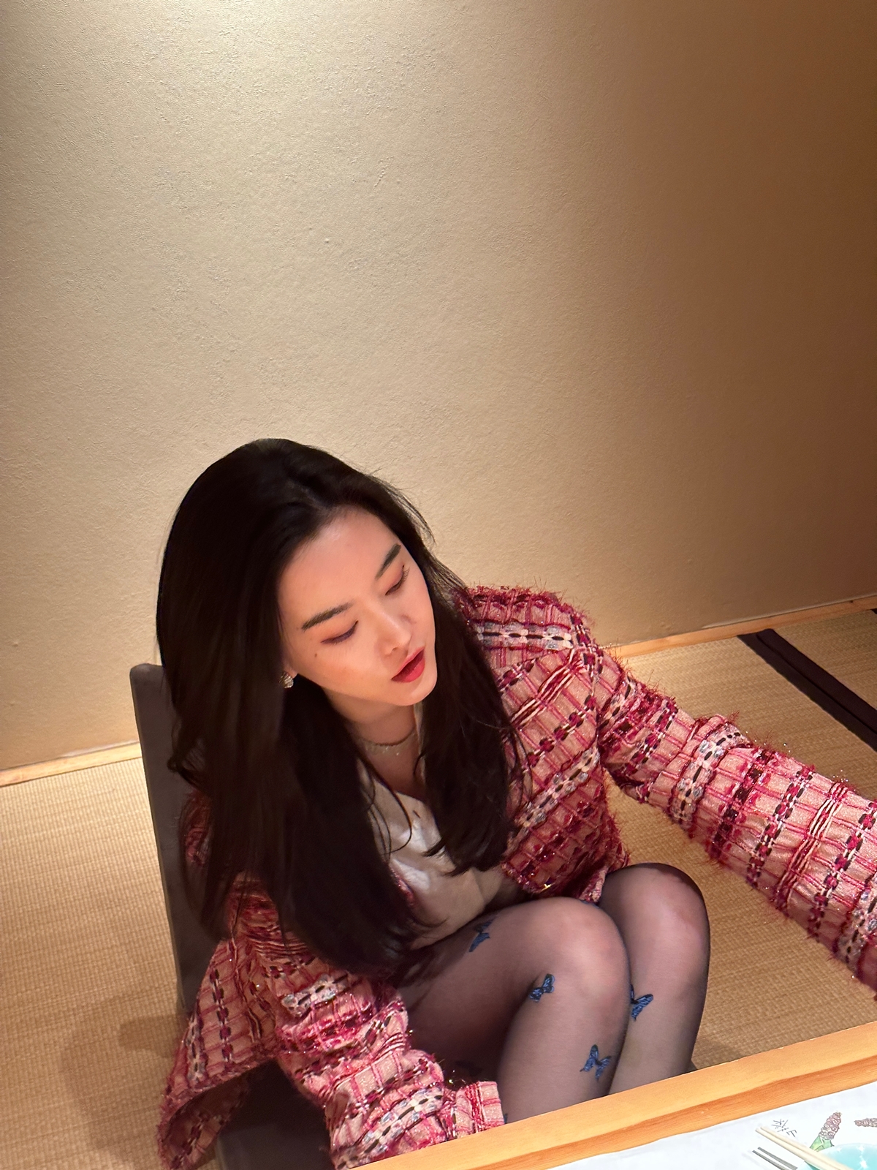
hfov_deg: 30.3
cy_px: 585
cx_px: 438
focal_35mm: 48
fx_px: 1621
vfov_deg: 39.7
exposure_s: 1/33
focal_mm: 6.86
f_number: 1.78
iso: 320
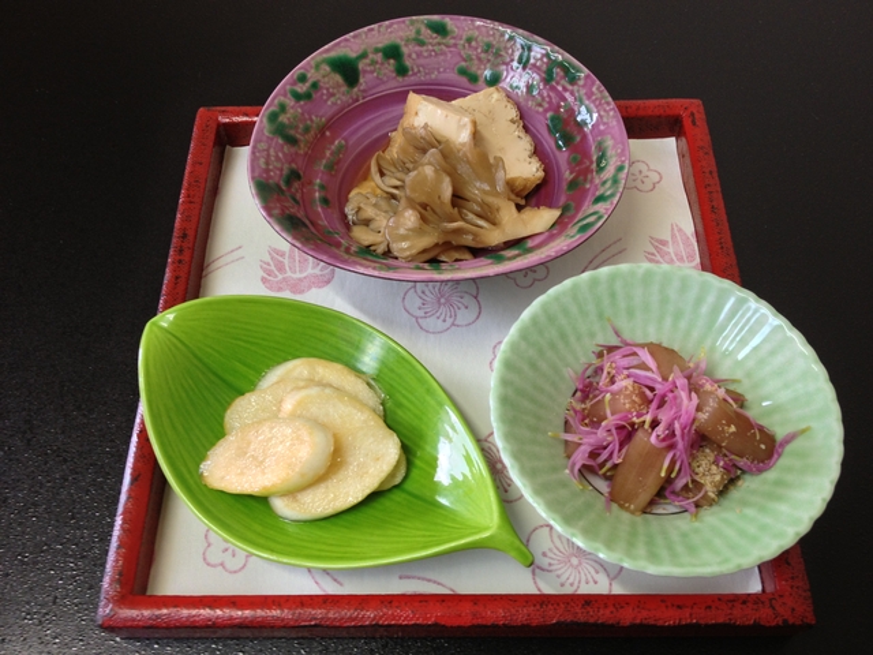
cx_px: 436
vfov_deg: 40.7
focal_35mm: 35
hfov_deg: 52.6
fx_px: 883
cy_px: 328
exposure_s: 1/20
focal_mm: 4.28
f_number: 2.4
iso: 80
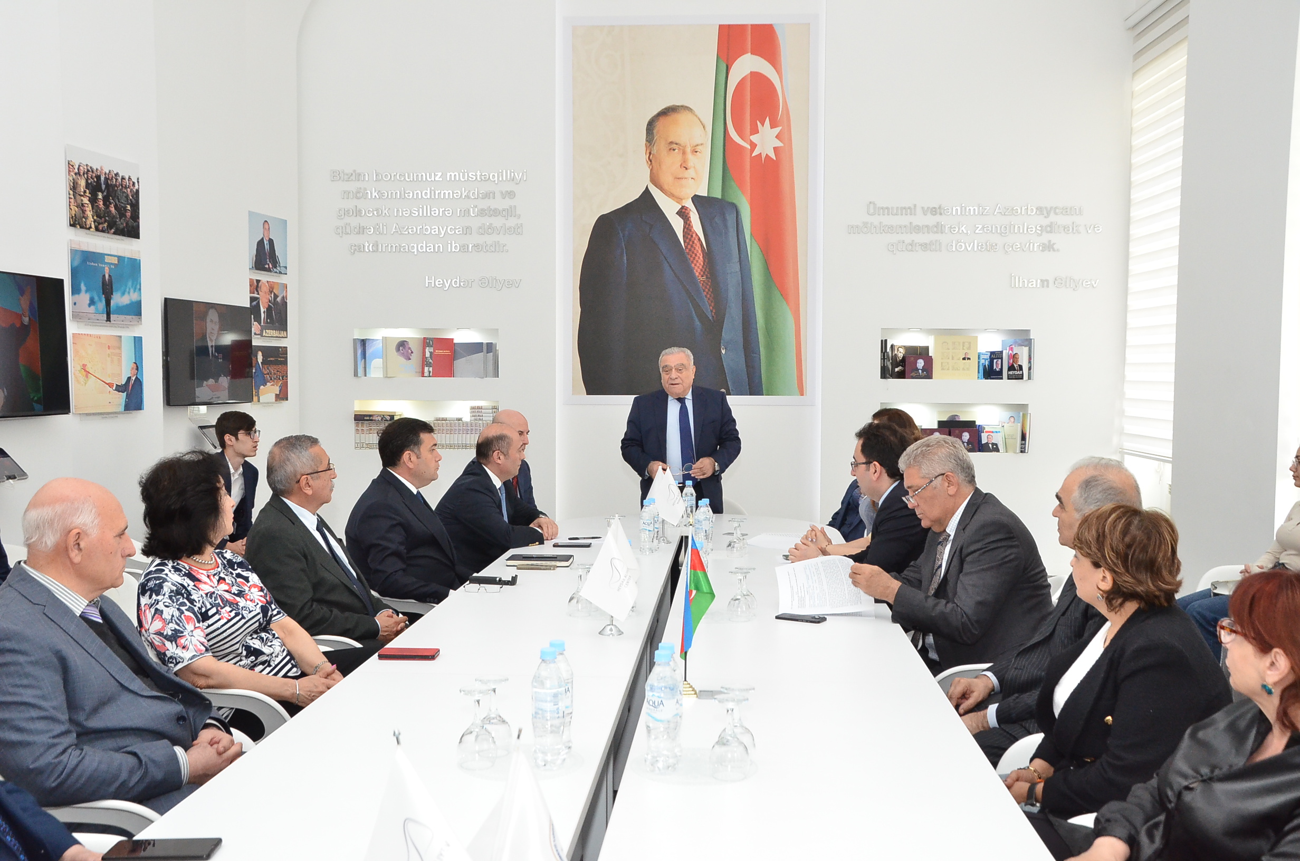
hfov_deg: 53.2
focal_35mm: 36
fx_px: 1297
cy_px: 430
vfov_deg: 36.7
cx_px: 650
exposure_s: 1/160
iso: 2200
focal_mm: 24
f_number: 6.3
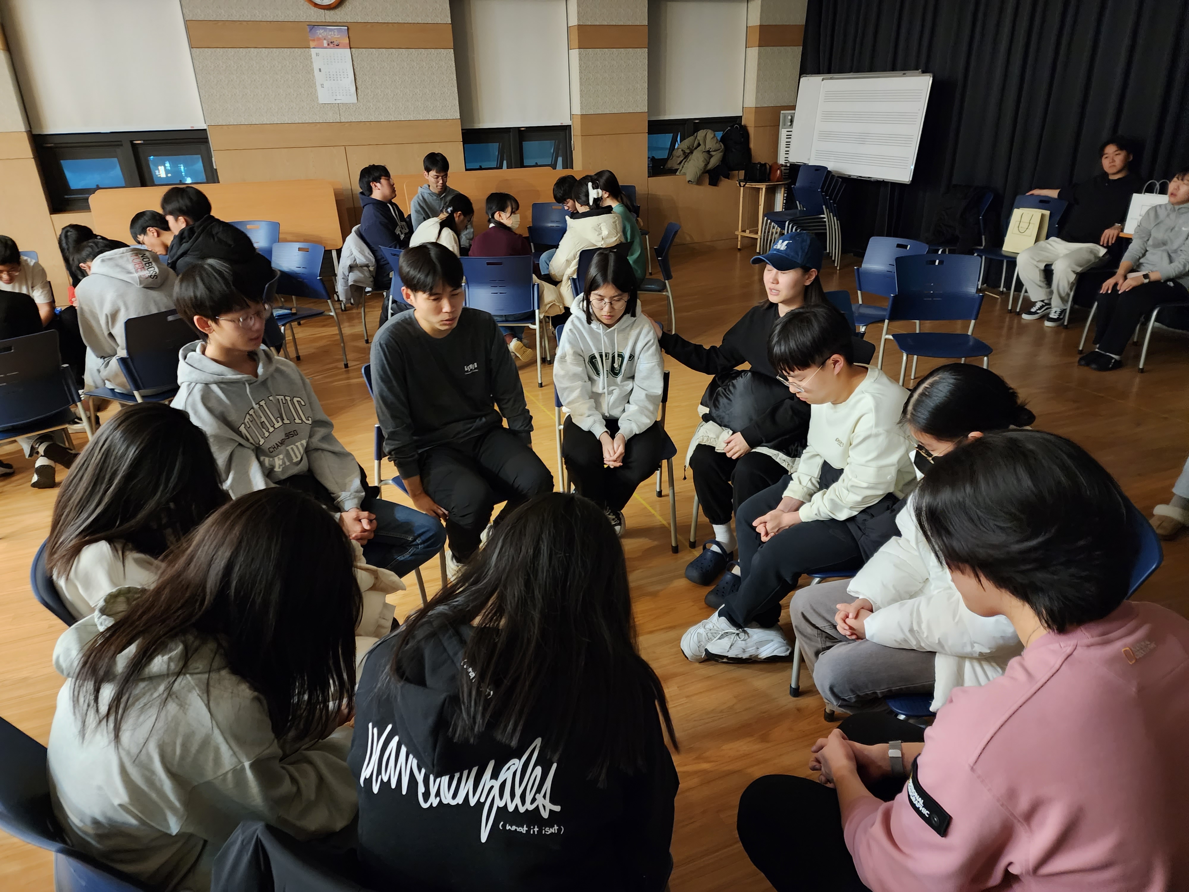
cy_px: 446
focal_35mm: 23
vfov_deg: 58.9
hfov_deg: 73.9
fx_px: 790
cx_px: 594
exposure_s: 1/24
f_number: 1.8
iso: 1000
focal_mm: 6.4
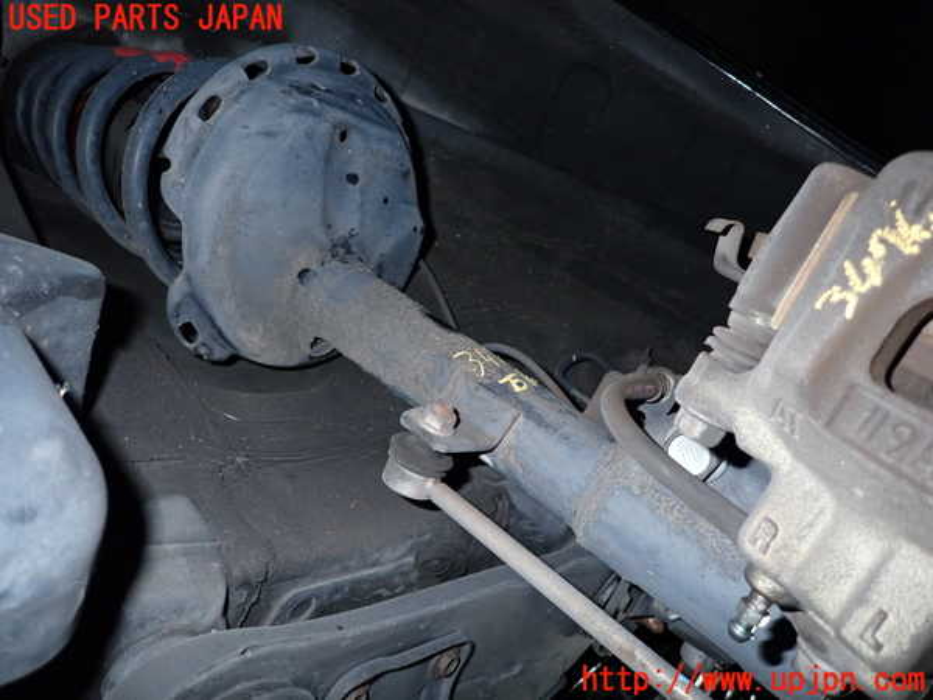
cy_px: 350
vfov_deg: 54.9
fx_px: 674
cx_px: 466
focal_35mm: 25
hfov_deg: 69.4
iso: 400
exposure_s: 1/125
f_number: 2
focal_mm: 4.5
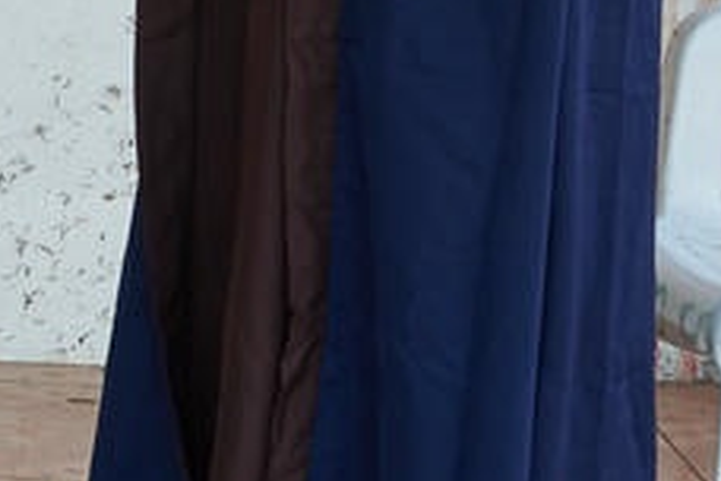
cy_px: -142
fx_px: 4586
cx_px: -1377
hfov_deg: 7.9
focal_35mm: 229
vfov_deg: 6.0
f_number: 5.6
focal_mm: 34
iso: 200
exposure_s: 1/160
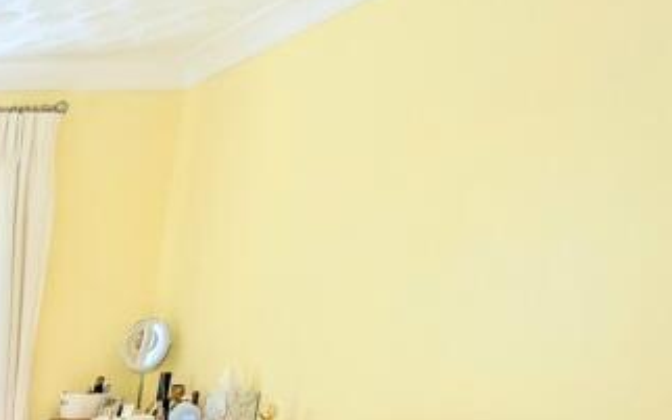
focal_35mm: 54
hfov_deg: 27.0
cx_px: -328
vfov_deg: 19.6
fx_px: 989
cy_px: 695
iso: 118
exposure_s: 1/100
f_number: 2.2
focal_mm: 2.35
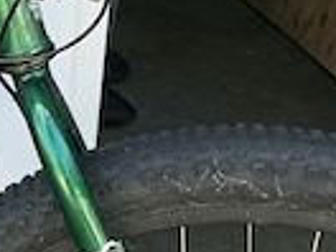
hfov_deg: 11.4
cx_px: -303
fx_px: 1534
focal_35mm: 158
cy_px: 221
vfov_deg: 9.4
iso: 40
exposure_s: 1/121
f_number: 1.8
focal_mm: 4.25
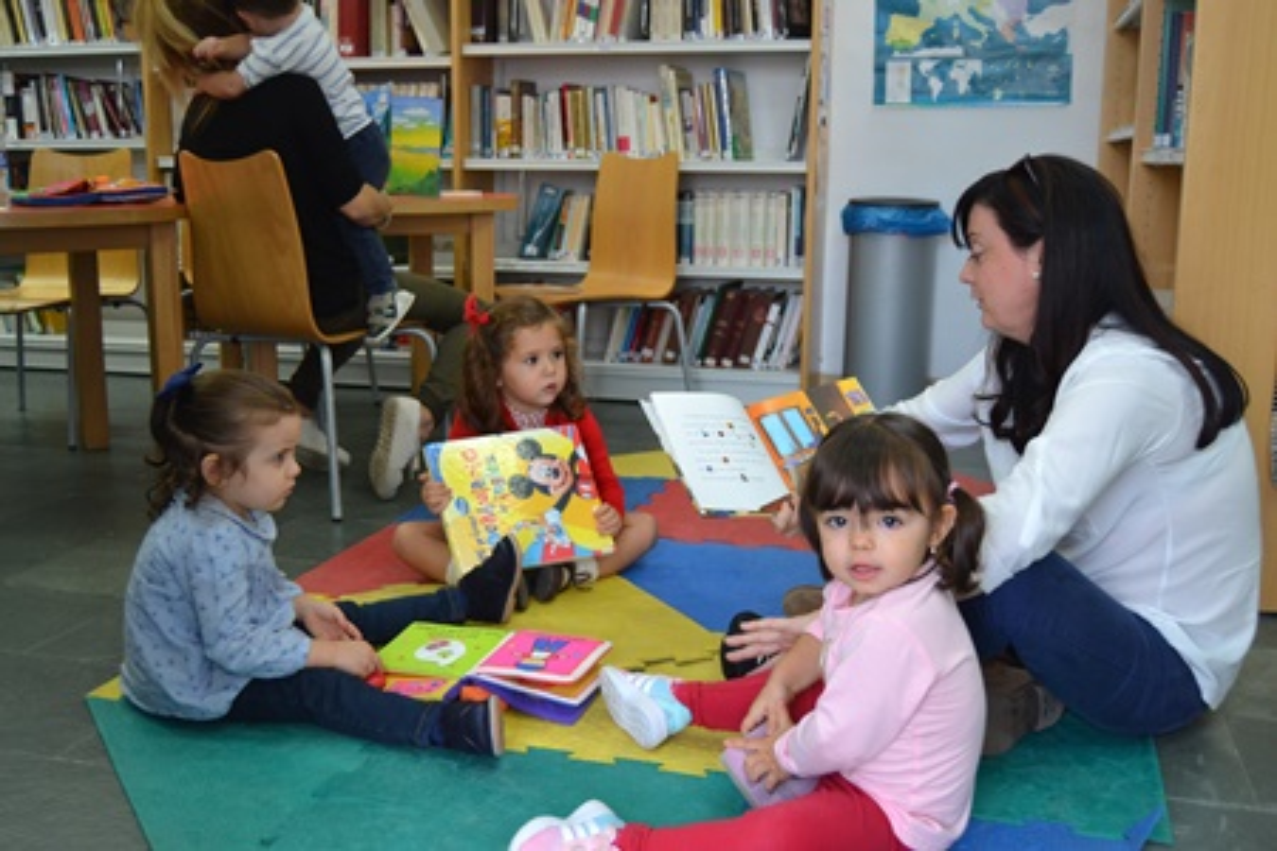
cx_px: 638
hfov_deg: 53.1
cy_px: 426
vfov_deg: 36.9
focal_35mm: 36
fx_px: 1277
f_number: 3.8
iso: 800
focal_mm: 24
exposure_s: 1/60
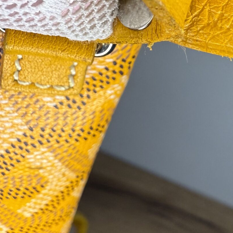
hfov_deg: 24.7
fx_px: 510
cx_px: 223
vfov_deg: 25.5
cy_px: 69
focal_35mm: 67
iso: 64
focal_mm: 2.22
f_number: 2.2
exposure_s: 1/99
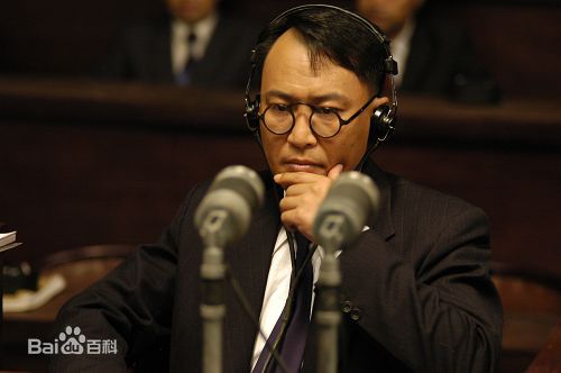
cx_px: 280
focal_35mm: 168
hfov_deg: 12.2
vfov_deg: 8.1
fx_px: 2615
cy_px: 186
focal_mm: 112
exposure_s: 1/25
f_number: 2.8
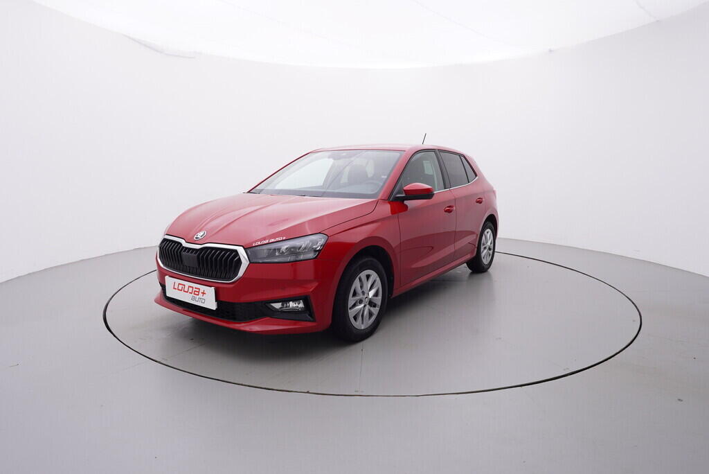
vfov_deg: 56.2
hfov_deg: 77.3
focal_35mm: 22
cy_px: 237
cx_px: 354
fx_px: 443
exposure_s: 1/80
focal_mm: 15
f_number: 5
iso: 200
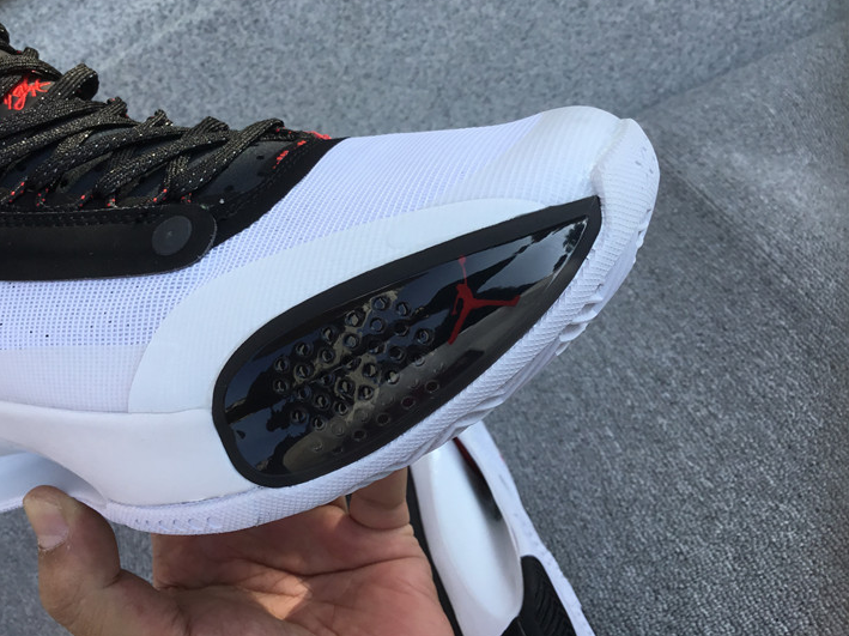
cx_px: 371
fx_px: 858
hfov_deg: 52.5
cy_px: 284
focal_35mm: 35
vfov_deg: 40.6
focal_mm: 3.3
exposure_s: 1/468
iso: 25
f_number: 2.4
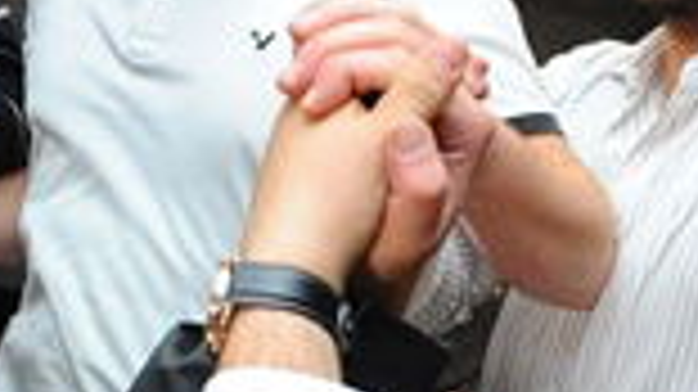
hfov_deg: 12.5
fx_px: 3071
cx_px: -284
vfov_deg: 7.2
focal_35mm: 166
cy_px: -101
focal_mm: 24
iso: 4000
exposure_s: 1/250
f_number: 4.5
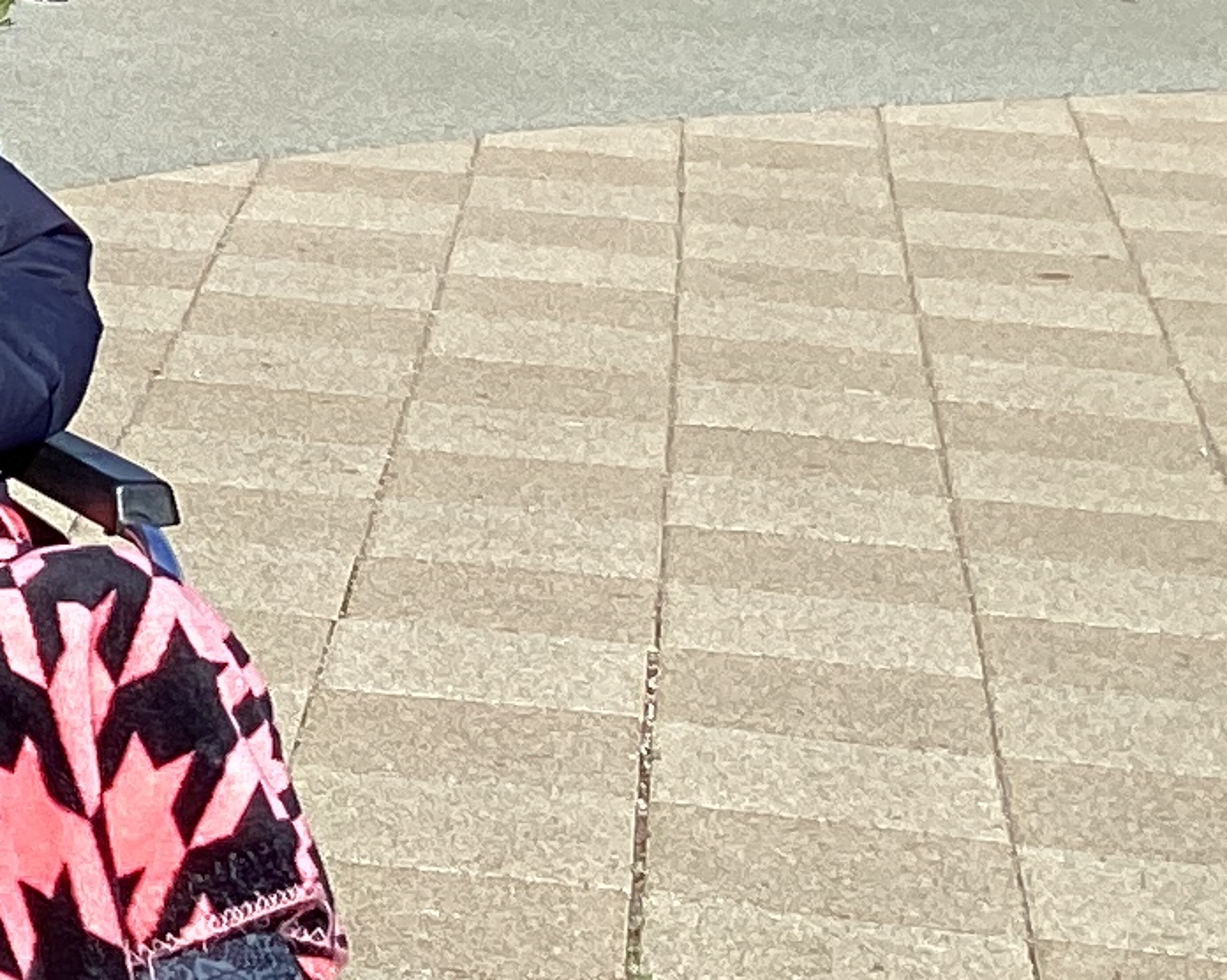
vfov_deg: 10.4
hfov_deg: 11.5
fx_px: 5154
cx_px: -1576
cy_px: -612
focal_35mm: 142
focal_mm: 3.3
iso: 25
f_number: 2.4
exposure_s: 1/144
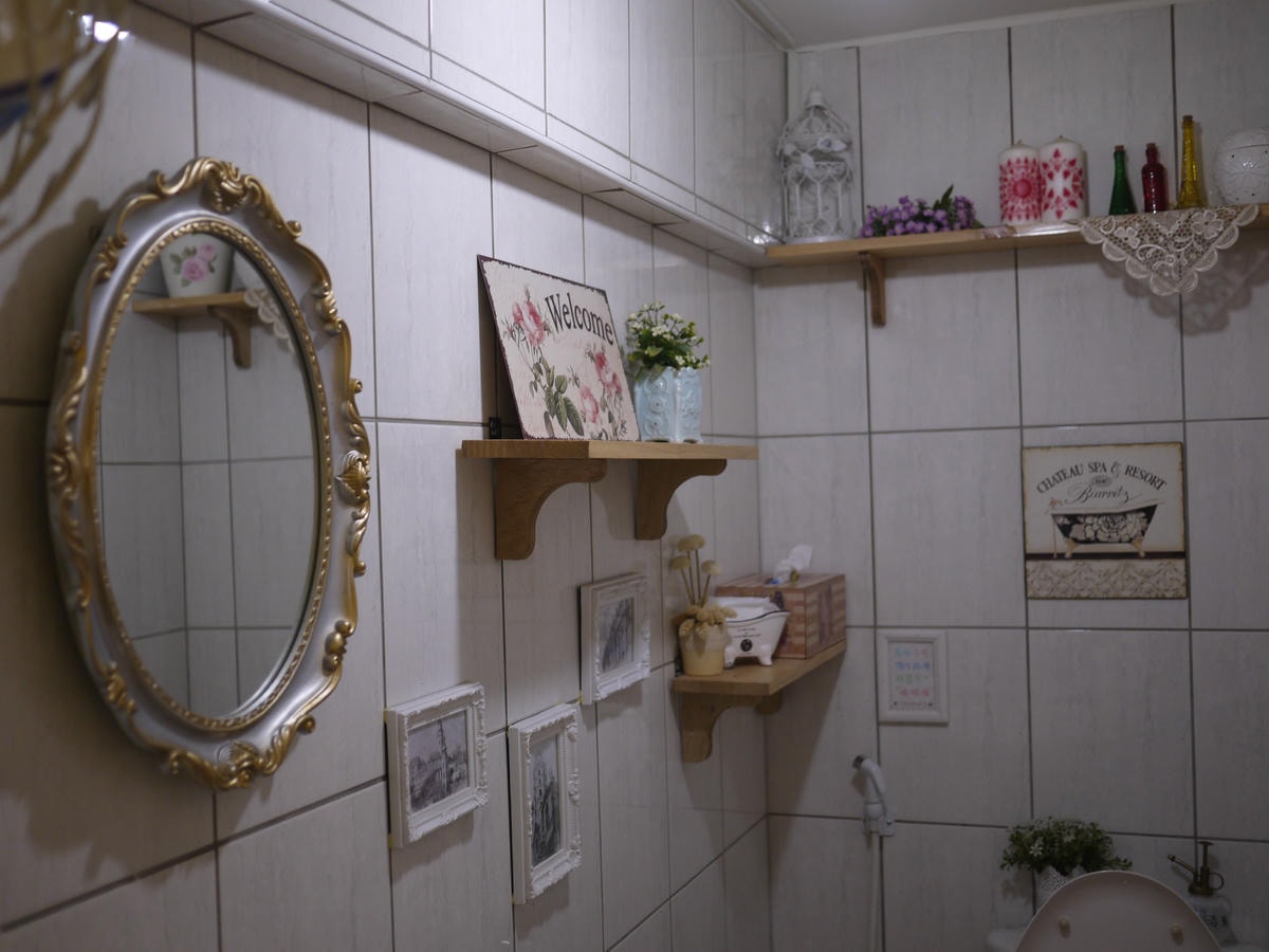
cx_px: 634
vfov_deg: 36.0
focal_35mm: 40
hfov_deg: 46.8
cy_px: 476
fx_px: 1466
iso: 200
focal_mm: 20
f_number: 1.7
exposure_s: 1/60
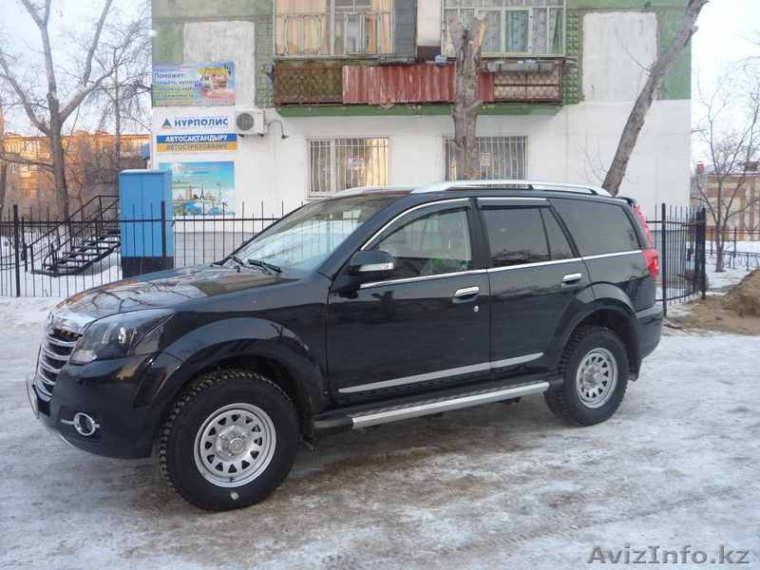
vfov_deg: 45.4
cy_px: 285
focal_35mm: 31
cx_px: 380
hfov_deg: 58.4
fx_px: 681
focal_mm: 5.3
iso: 125
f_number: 3.3
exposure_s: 1/30
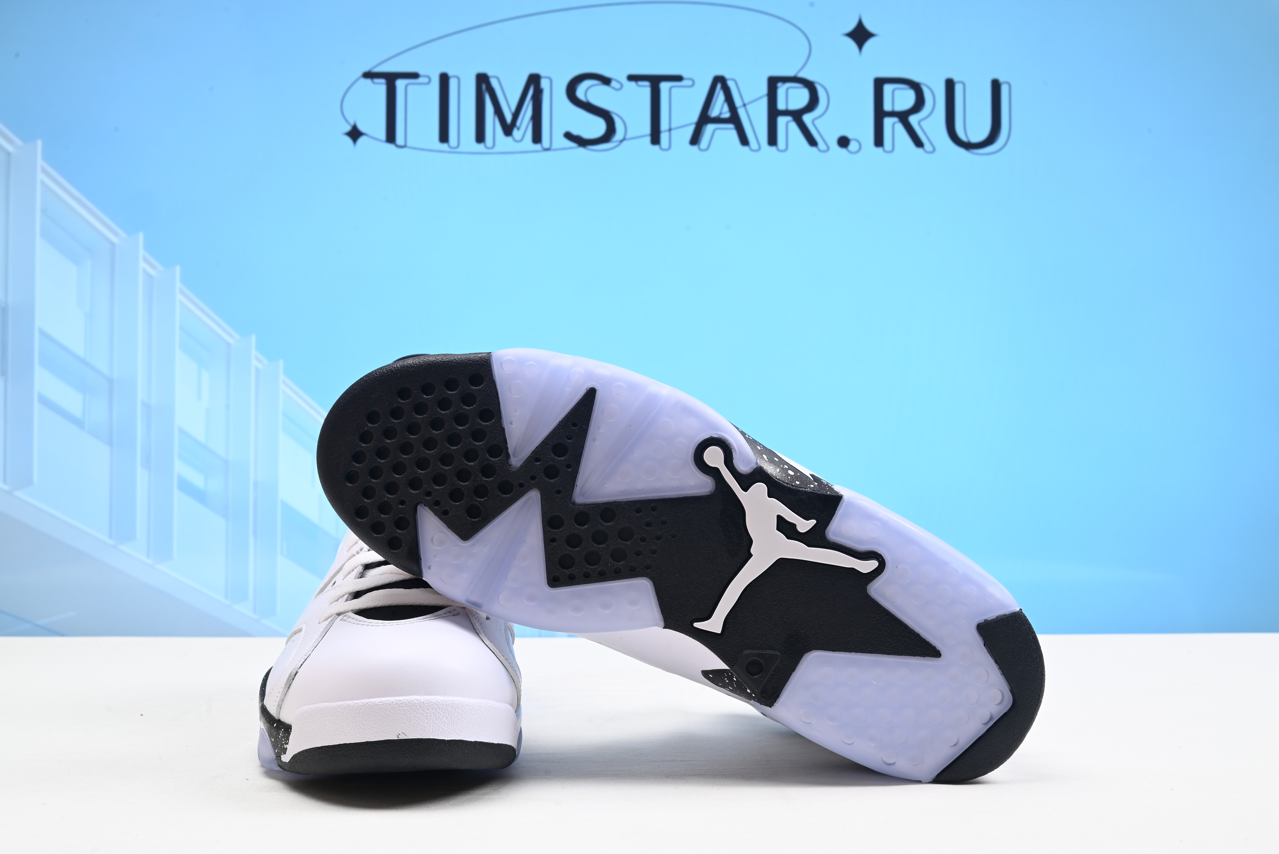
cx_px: 640
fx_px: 1422
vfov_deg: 33.4
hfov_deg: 48.4
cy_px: 427
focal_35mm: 40
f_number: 16
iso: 100
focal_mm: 40
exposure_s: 1/2
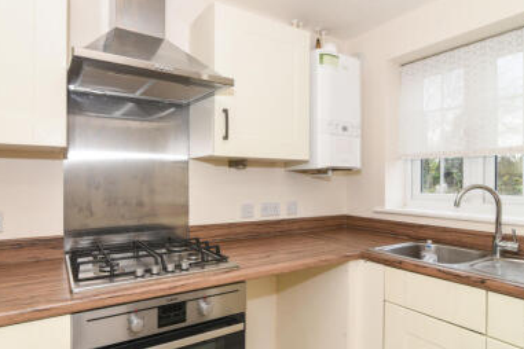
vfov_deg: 61.9
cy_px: 171
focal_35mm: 20
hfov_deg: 83.9
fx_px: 291
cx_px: 245
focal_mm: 16
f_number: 5.6
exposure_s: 1/60
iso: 800
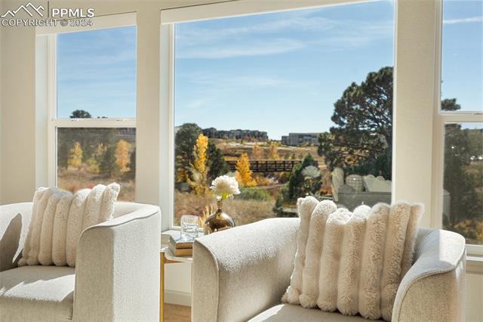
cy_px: 161
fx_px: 469
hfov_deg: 54.5
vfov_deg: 37.8
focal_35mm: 35
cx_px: 242
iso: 200
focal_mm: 35
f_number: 6.3
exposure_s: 1/80
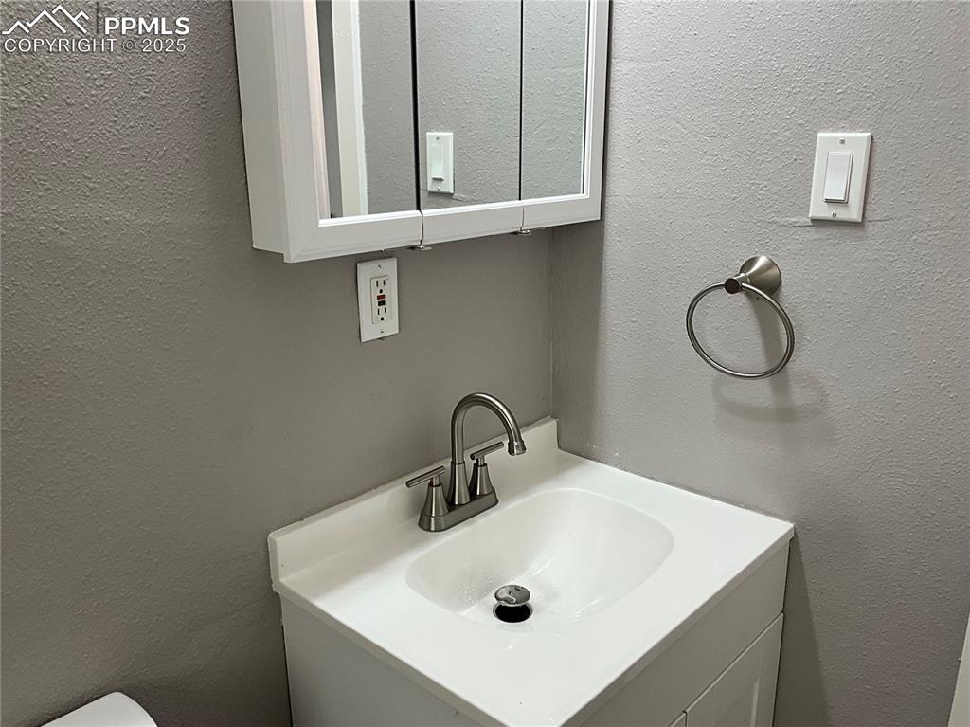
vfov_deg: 48.2
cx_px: 485
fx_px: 812
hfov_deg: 61.7
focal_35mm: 29
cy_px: 364
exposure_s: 1/60
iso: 50
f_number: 1.8
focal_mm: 3
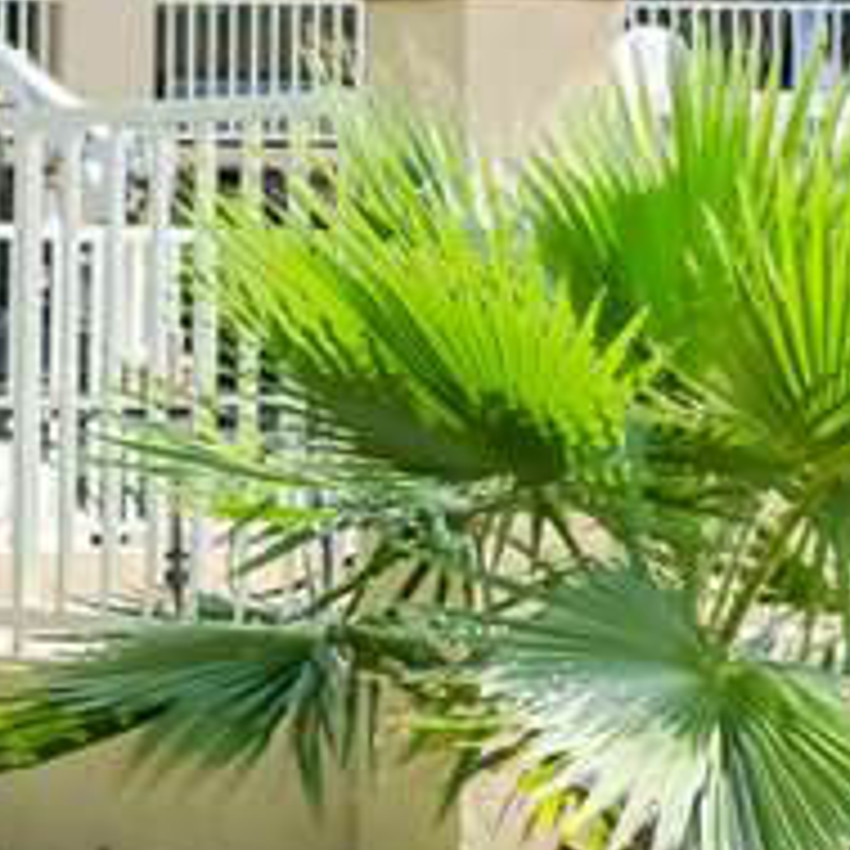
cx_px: -1030
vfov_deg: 7.0
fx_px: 6917
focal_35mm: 249
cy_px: 468
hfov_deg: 6.7
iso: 400
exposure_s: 1/4000
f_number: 5
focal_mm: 36
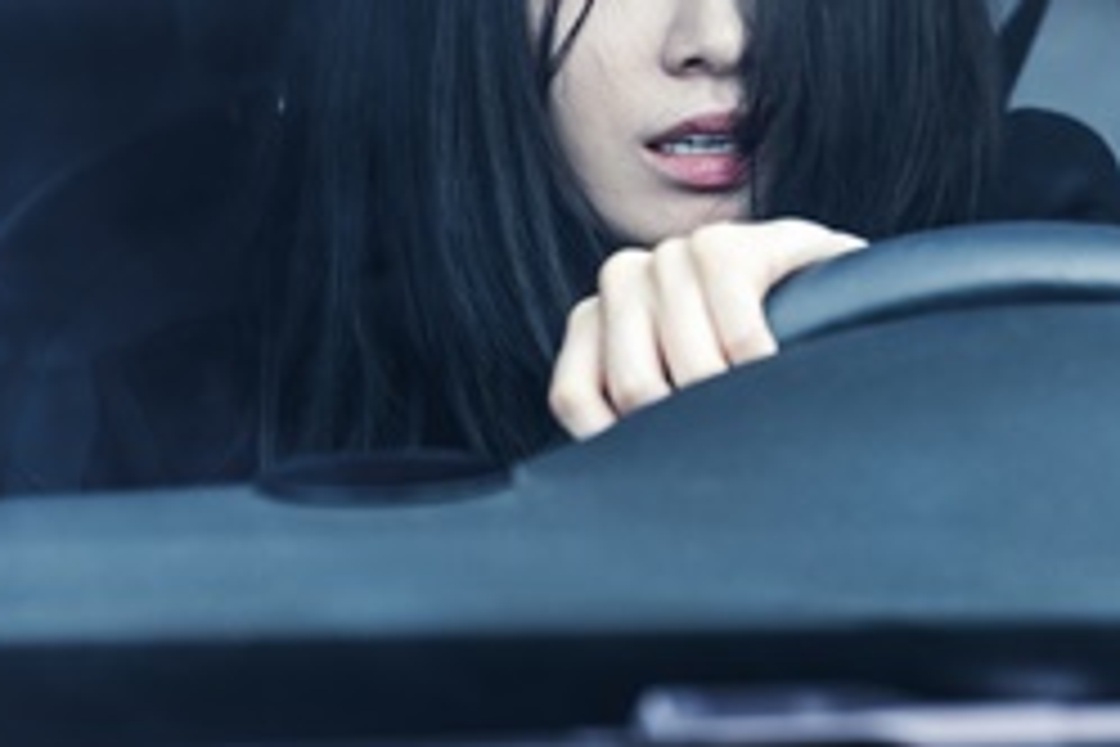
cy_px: 29
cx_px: 774
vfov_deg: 3.6
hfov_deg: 5.4
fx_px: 11915
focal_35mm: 383
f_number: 4
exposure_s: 1/200
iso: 500
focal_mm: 191
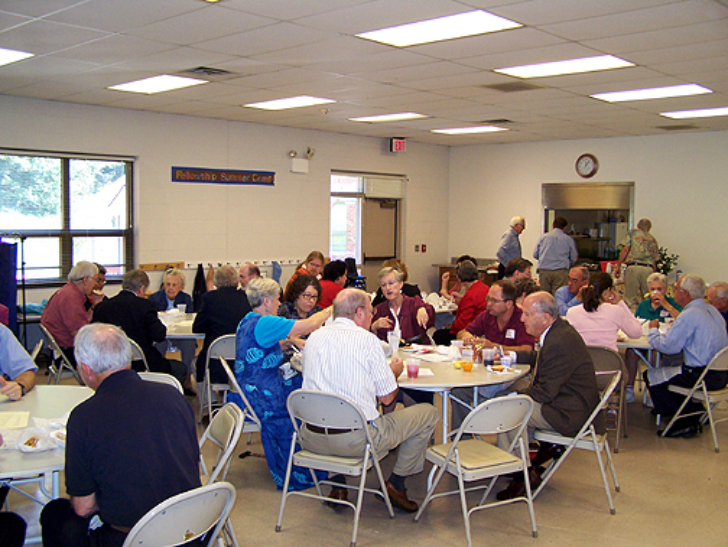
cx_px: 364
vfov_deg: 37.8
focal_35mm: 38
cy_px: 274
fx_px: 800
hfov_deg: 48.9
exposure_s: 1/60
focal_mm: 6.3
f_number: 2.8
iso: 160
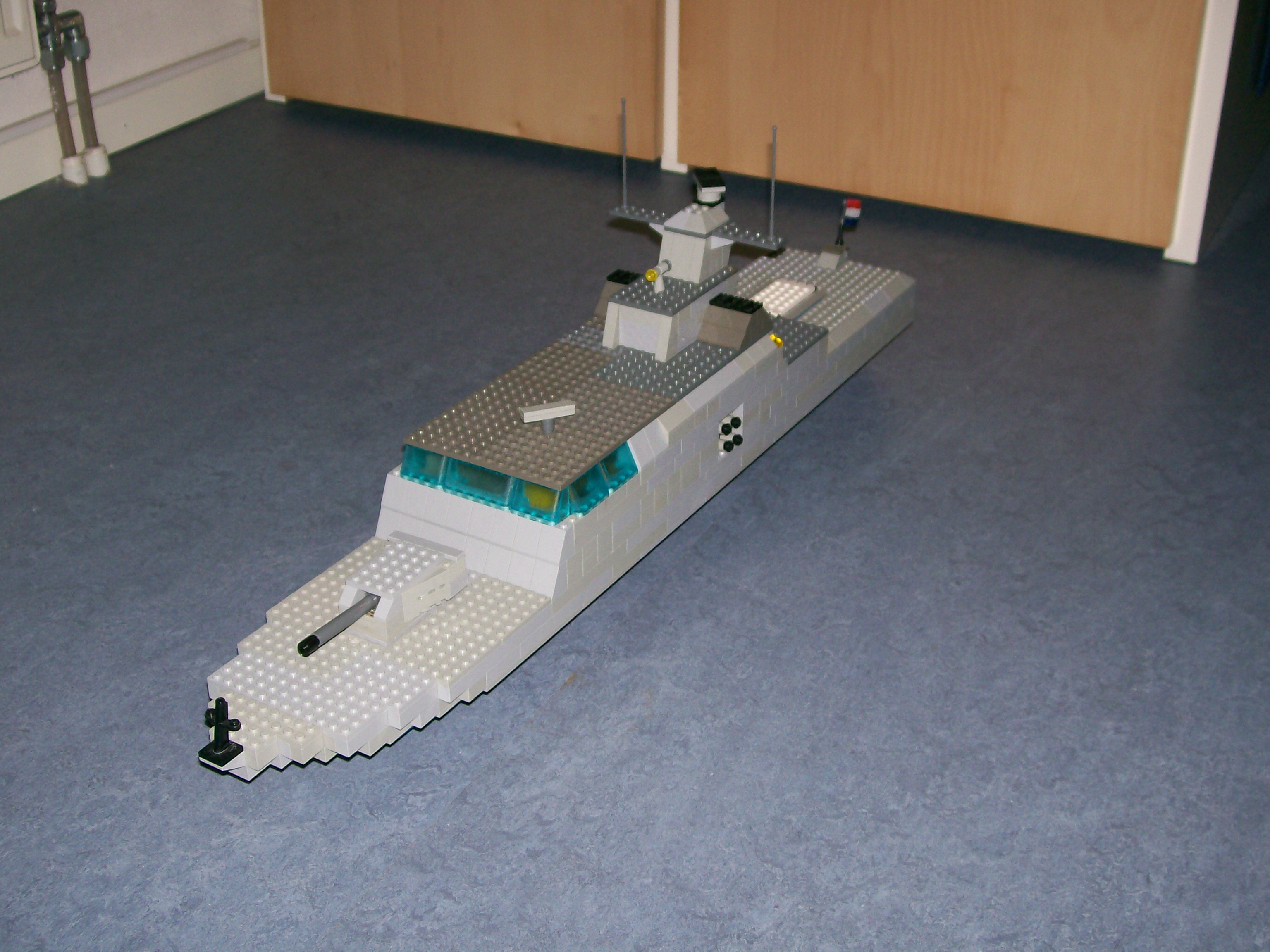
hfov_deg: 42.1
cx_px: 635
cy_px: 476
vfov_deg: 32.2
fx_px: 1651
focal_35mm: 45
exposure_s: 1/73.1
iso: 80
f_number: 3
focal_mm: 7.6
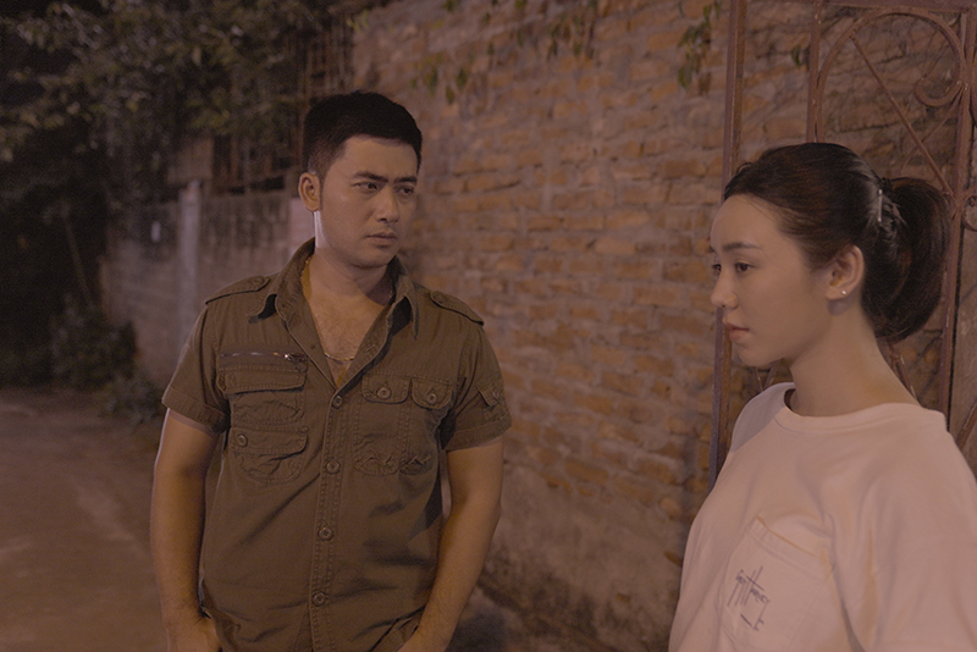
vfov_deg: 41.1
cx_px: 488
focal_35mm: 32
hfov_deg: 58.7
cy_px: 326
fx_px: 869
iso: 1250
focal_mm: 32
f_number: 2.8
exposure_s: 1/50
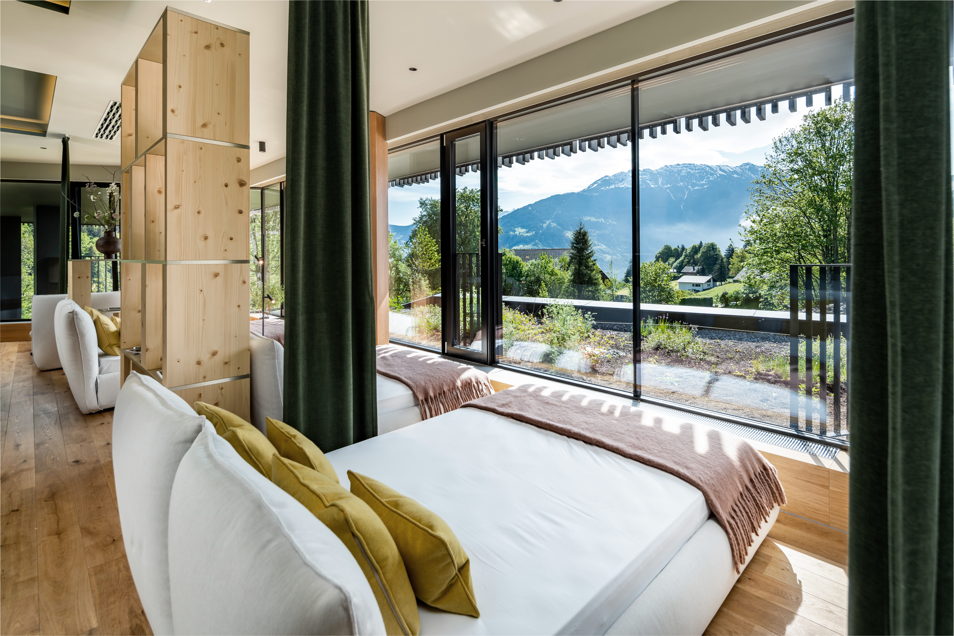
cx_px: 477
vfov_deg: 70.4
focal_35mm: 17
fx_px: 450
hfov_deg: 93.3
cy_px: 318
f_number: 8
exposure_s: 1/250
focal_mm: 17
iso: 100
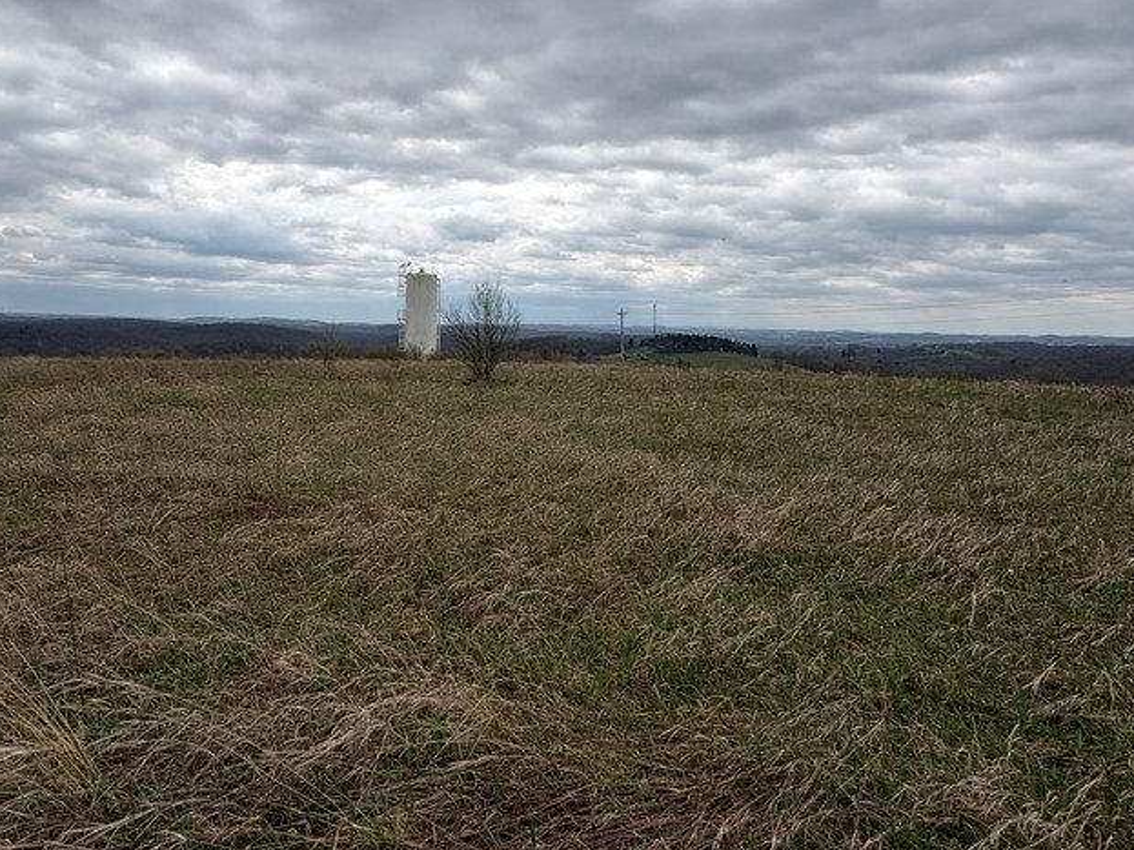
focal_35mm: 23
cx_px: 541
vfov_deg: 58.0
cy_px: 311
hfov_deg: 73.9
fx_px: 753
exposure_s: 1/3106
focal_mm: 2.22
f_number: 2.2
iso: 50
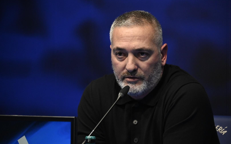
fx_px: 1401
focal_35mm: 223
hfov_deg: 9.4
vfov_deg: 5.9
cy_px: 76
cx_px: 116
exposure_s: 1/160
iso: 4000
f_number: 5.6
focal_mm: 145
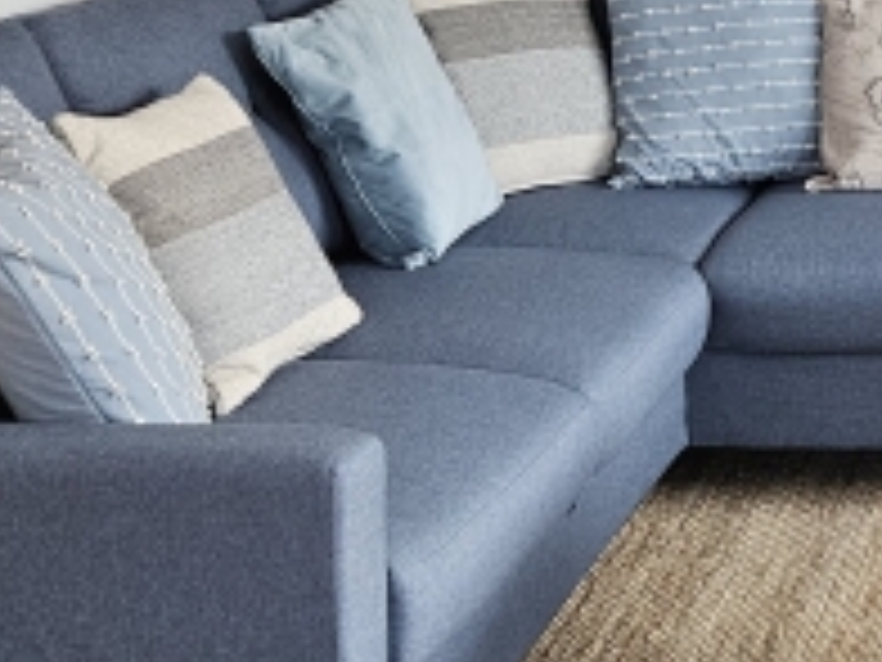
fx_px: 2395
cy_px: -122
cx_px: 1192
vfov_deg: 15.2
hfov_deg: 19.1
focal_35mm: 94
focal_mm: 5.4
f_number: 1.8
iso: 500
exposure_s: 1/142
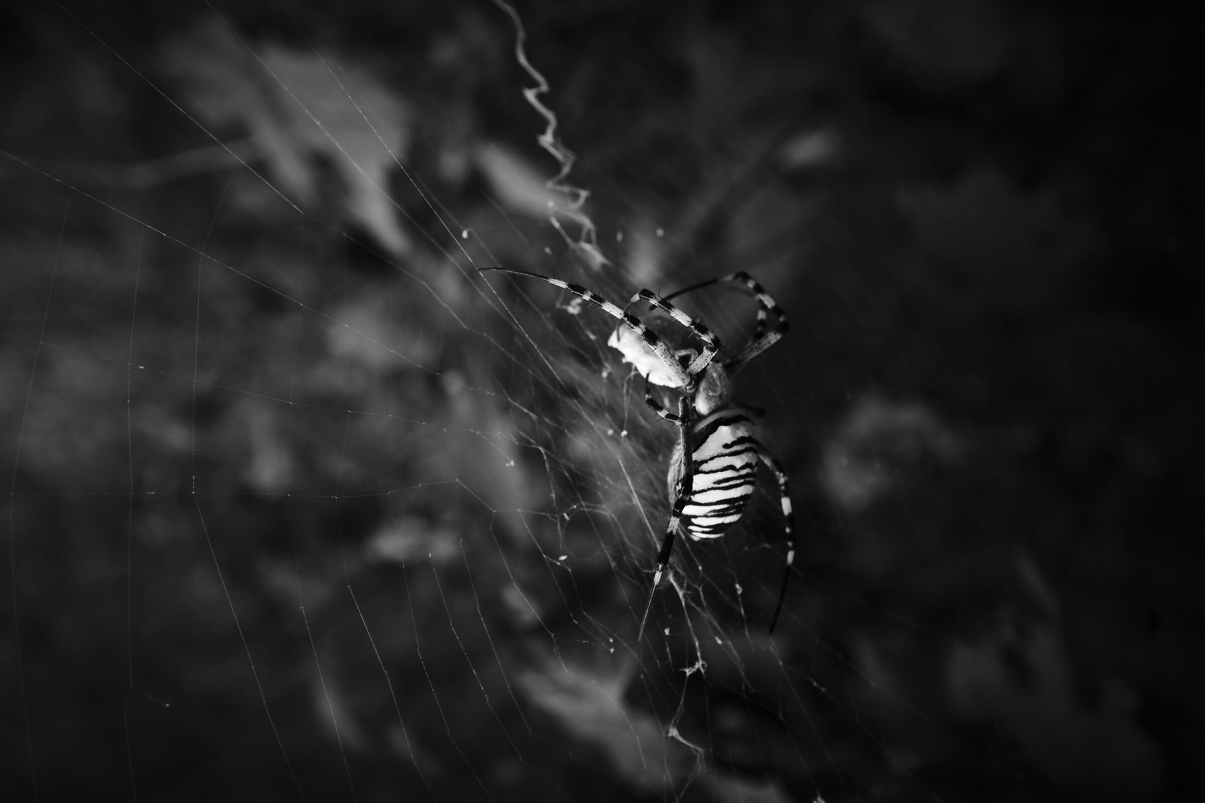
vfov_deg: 36.9
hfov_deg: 53.1
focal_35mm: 36
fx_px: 1205
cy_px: 402
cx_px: 602
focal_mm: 24
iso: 800
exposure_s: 1/125
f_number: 7.1
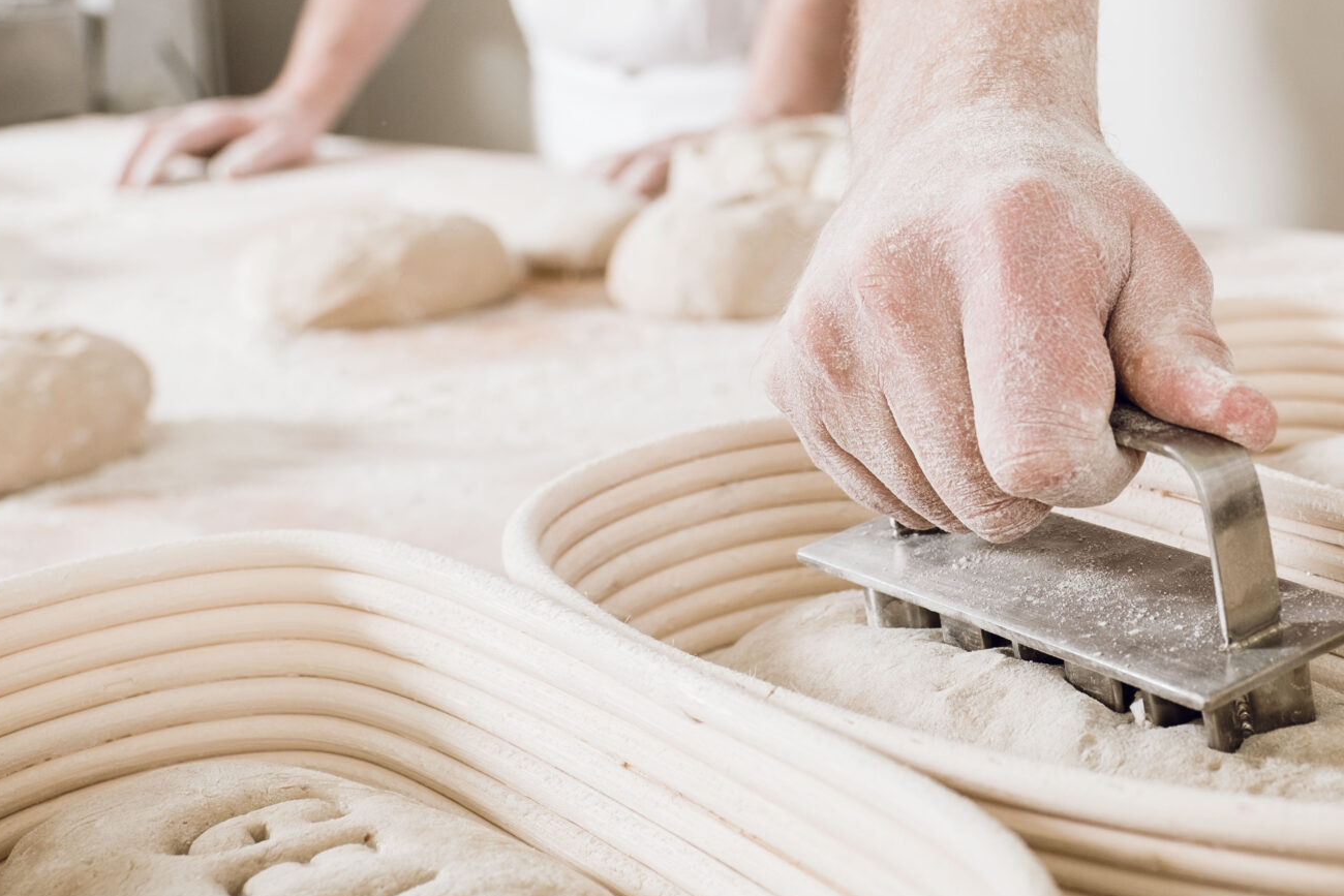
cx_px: 1079
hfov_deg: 30.2
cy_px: 148
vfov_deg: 20.6
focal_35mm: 65
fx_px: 2427
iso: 200
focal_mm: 22
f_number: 3.6
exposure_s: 1/125
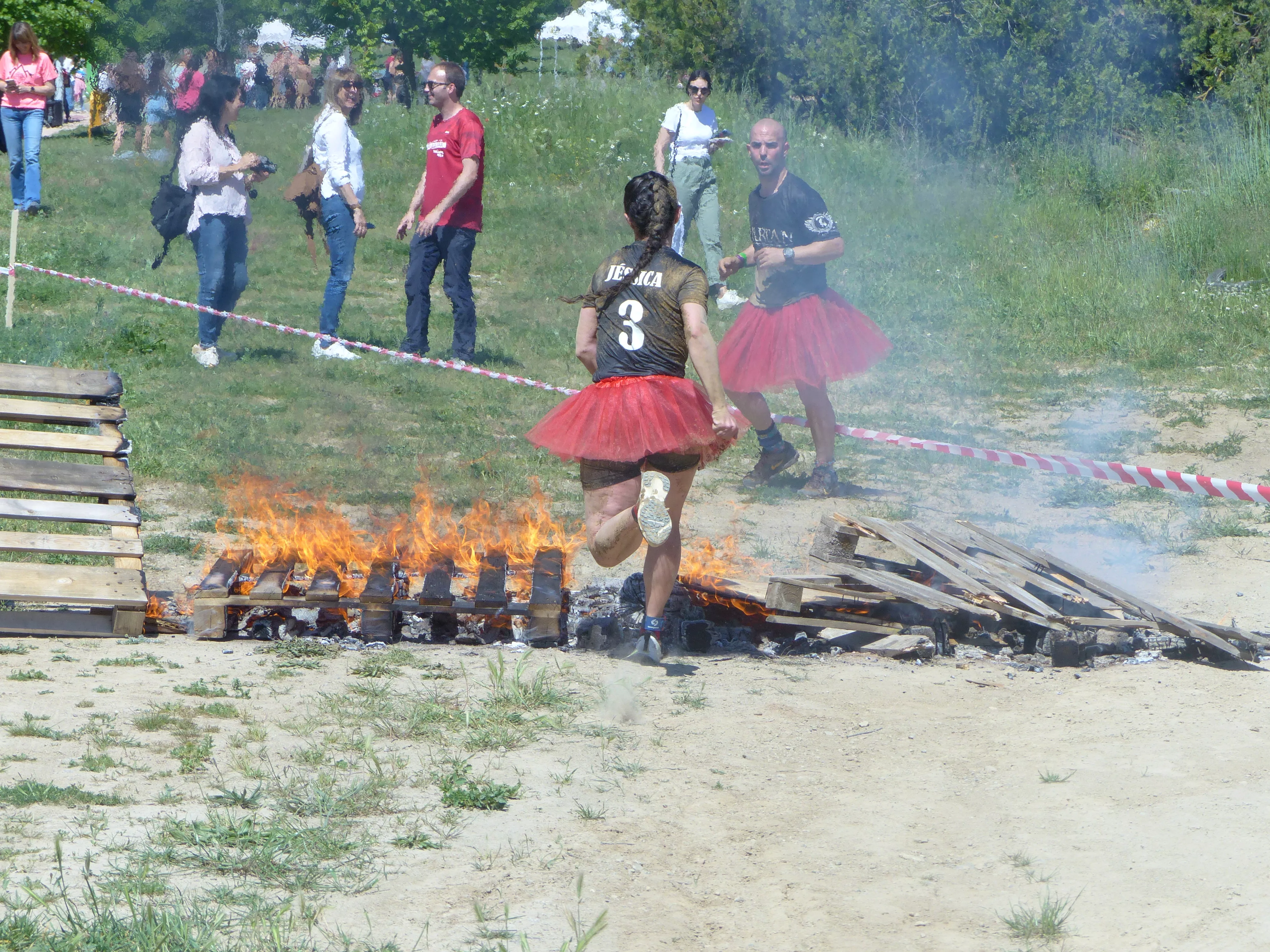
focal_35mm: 147
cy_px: 476
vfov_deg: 10.1
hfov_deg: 13.4
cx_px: 635
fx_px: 5393
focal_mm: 26.5
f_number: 4
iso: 100
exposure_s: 1/1000
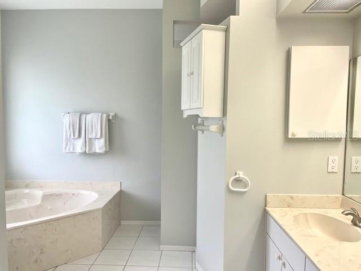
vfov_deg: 53.1
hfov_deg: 67.3
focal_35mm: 26
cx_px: 180
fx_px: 271
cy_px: 136
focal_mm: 4.2
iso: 100
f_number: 1.6
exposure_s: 1/120
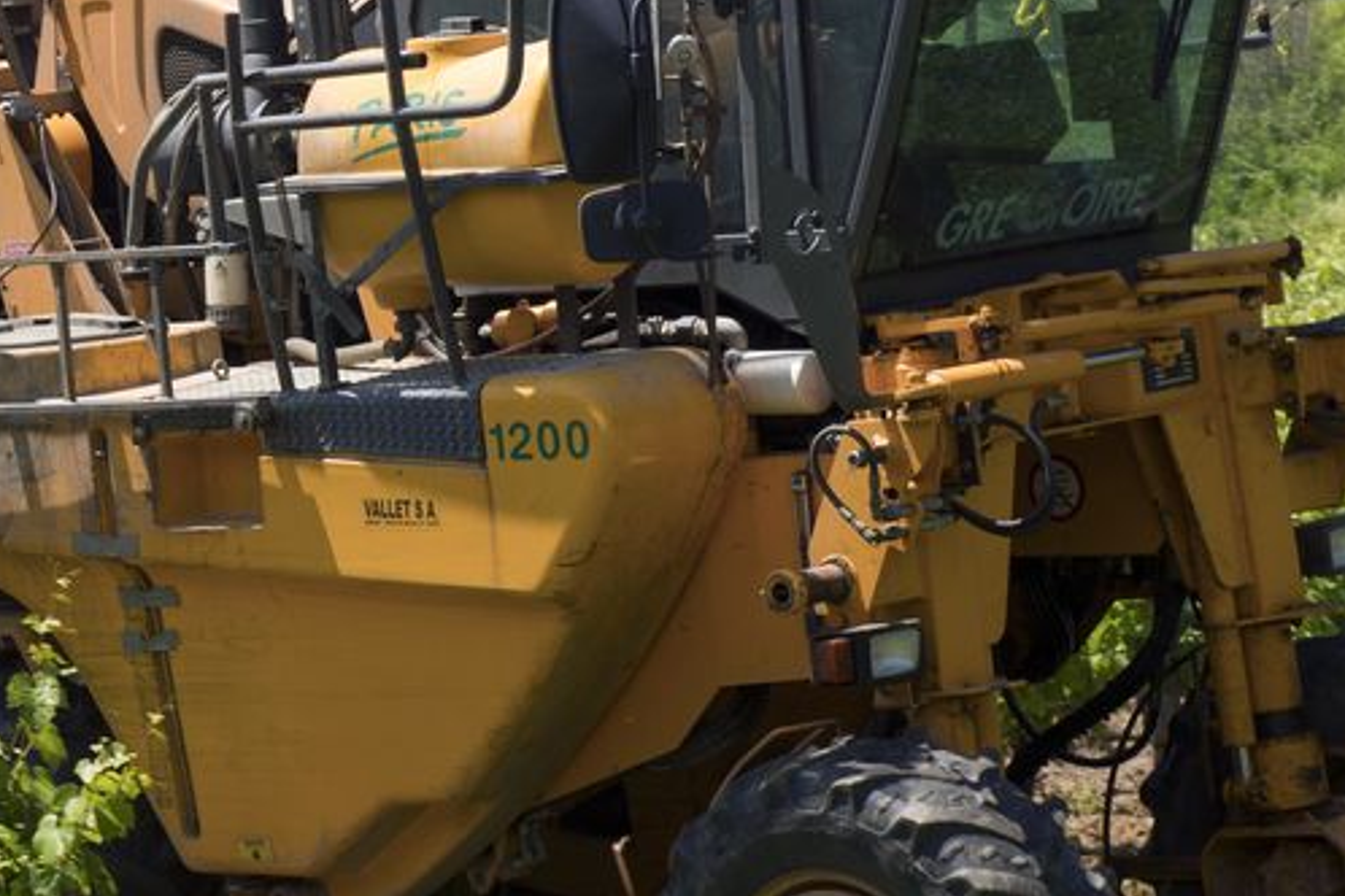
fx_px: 6724
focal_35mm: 180
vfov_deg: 7.6
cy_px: 497
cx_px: -203
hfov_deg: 11.2
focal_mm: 70
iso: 125
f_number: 11
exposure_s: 1/125
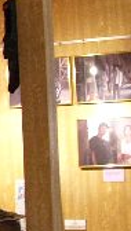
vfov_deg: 14.4
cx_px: -222
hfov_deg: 7.4
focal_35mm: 149
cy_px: 82
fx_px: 916
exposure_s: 1/5
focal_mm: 6
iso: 100
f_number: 2.8
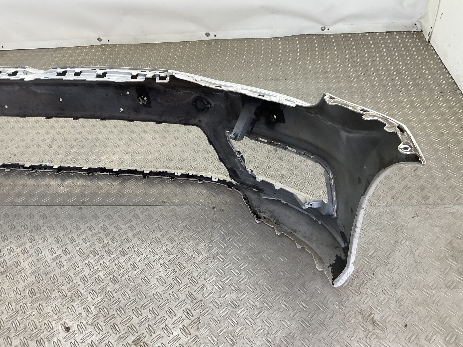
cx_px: 232
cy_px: 174
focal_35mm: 29
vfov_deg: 48.2
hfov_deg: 61.7
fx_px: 388
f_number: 1.8
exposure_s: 1/120
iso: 25
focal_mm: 3
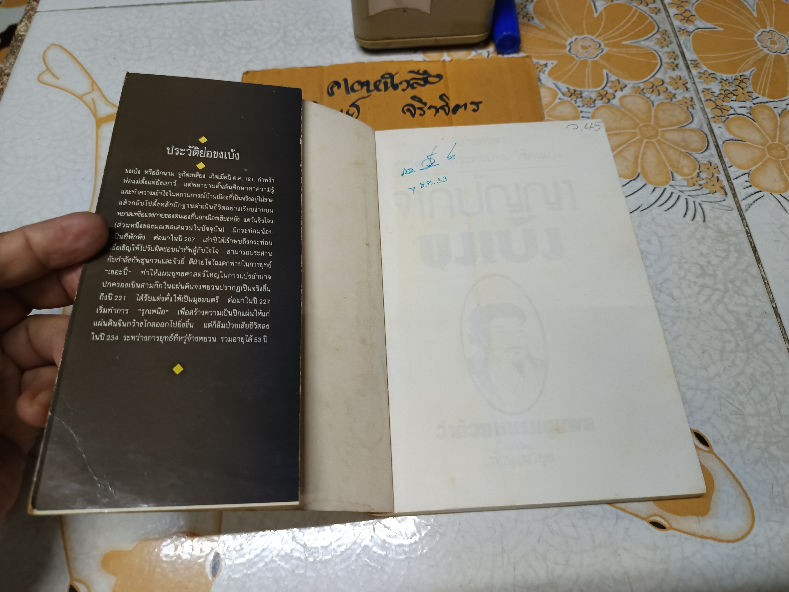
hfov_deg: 71.6
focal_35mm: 24
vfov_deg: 56.8
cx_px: 394
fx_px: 547
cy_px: 296
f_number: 1.7
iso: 1133
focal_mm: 5.31
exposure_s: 1/50
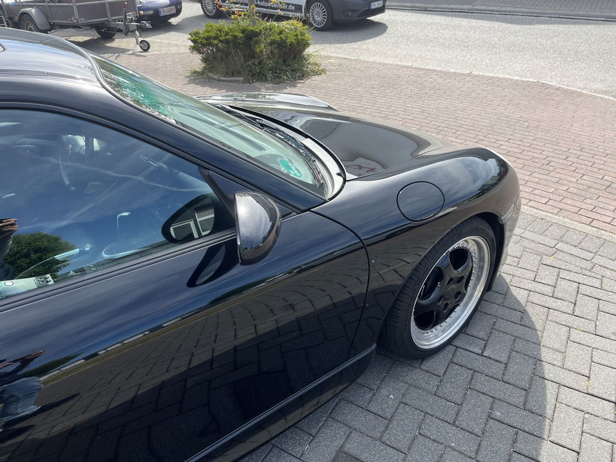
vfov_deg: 53.1
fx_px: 463
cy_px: 231
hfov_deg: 67.3
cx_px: 308
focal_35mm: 26
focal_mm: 5.1
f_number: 1.6
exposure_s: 1/1129
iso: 50
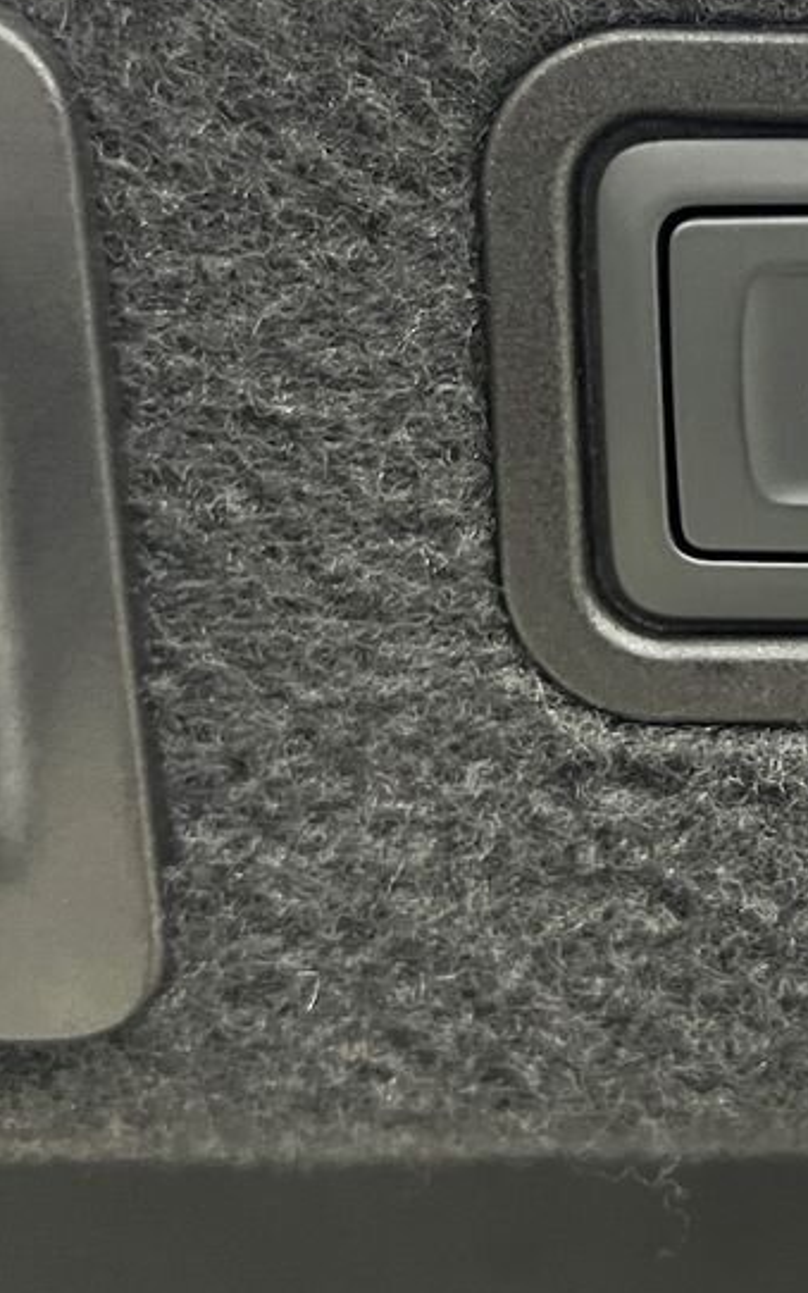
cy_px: 389
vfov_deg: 33.1
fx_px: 2148
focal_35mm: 61
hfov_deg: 19.7
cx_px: 1044
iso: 500
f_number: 1.5
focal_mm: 5.7
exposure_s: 1/25
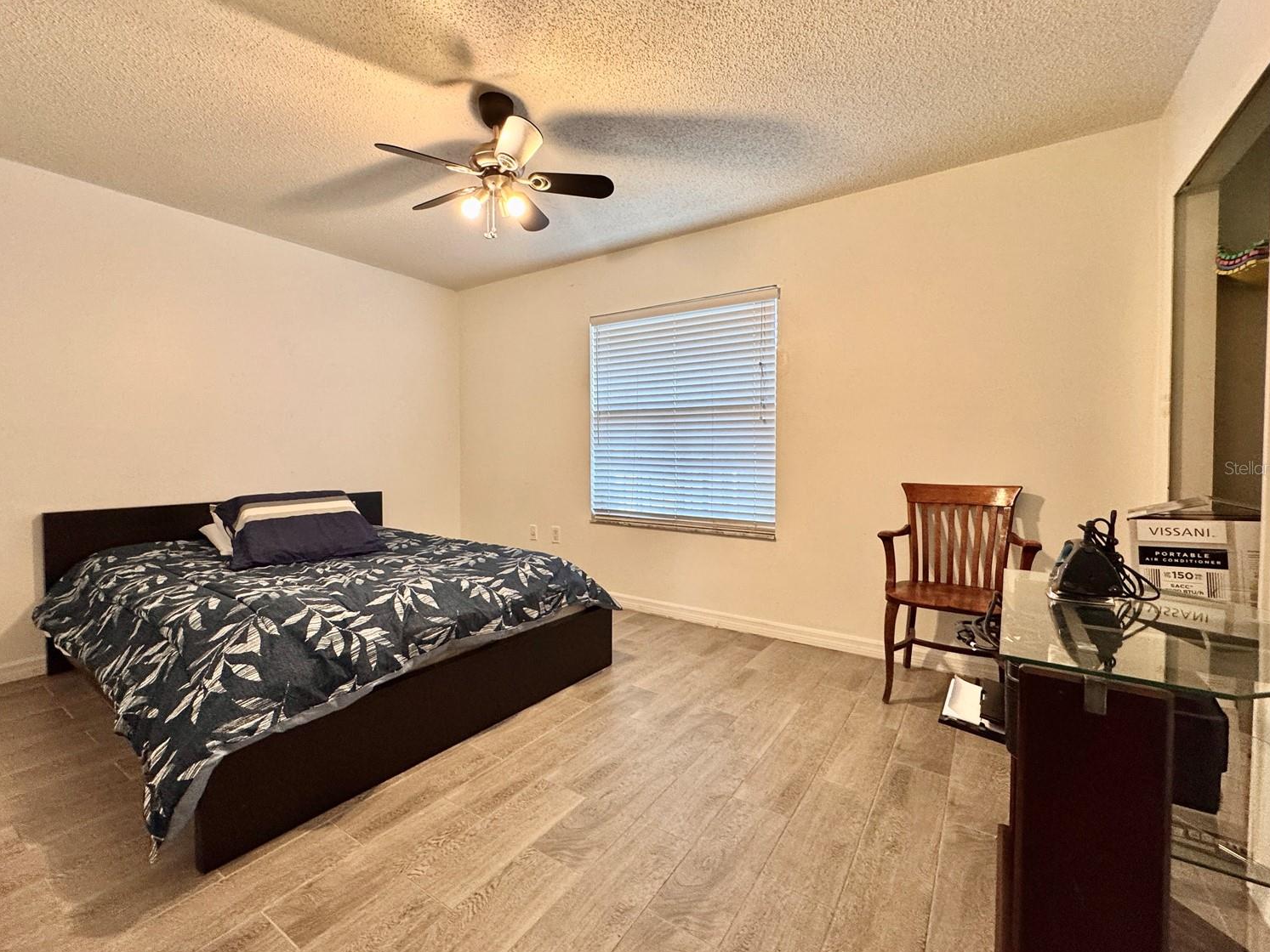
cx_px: 624
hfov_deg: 98.2
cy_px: 468
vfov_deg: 81.7
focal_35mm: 15
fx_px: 550
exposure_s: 1/60
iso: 200
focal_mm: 2.22
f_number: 2.2
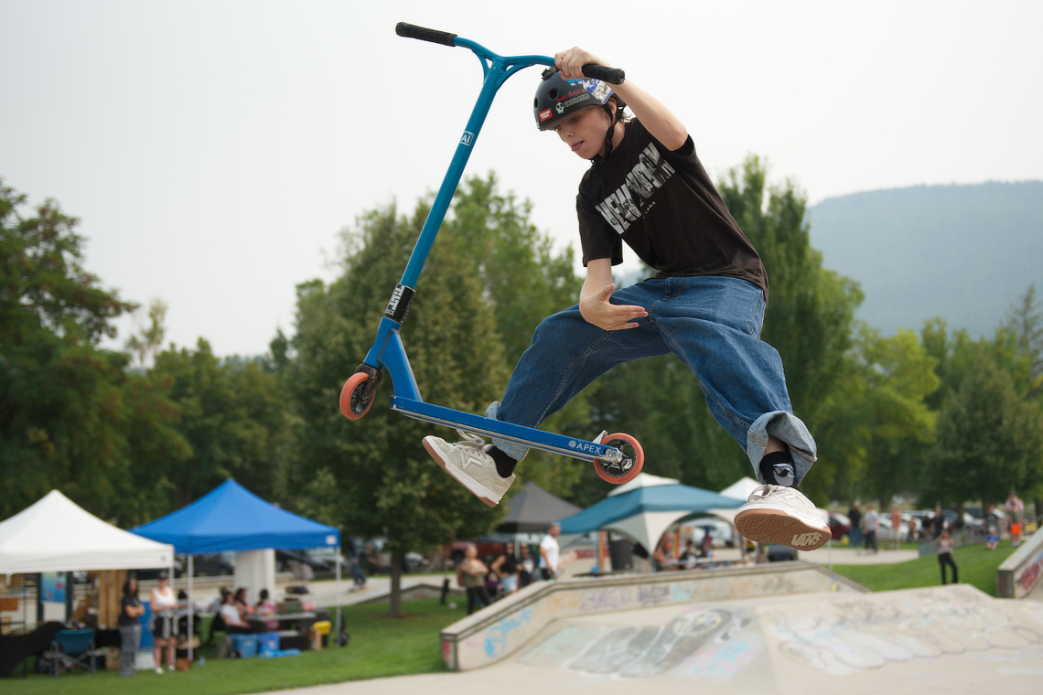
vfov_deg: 33.4
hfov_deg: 48.5
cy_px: 336
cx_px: 530
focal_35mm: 40
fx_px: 1159
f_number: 2.8
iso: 200
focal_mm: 38
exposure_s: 1/4000
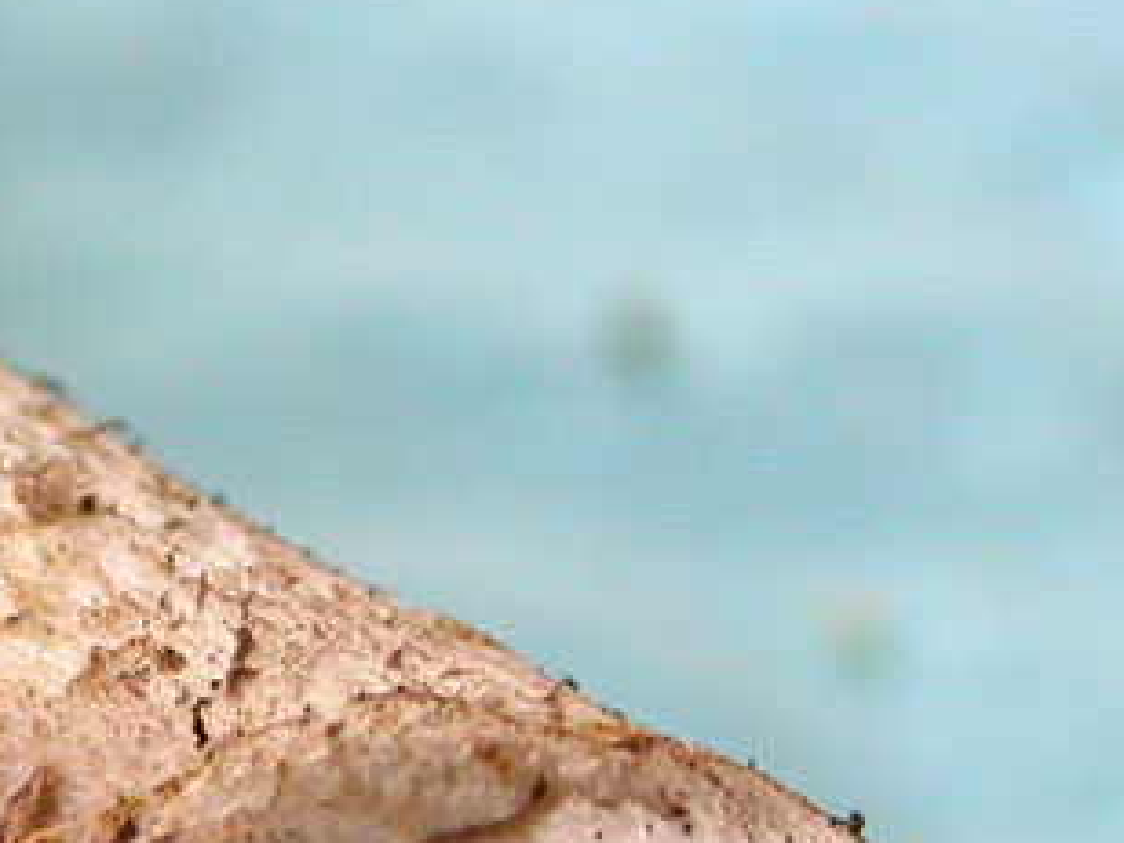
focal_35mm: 384
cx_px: -153
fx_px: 12469
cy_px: 675
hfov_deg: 5.1
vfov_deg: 3.9
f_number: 4.8
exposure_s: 1/125
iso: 200
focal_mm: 28.9
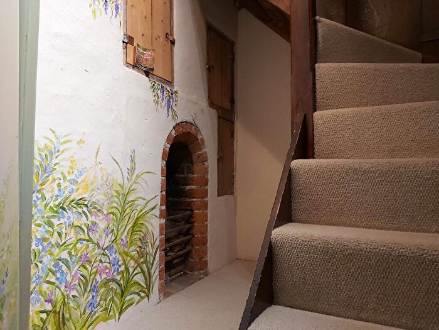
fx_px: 330
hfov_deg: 67.3
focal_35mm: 26
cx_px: 220
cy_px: 165
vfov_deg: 53.1
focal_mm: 3.92
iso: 250
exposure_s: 1/50
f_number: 1.7
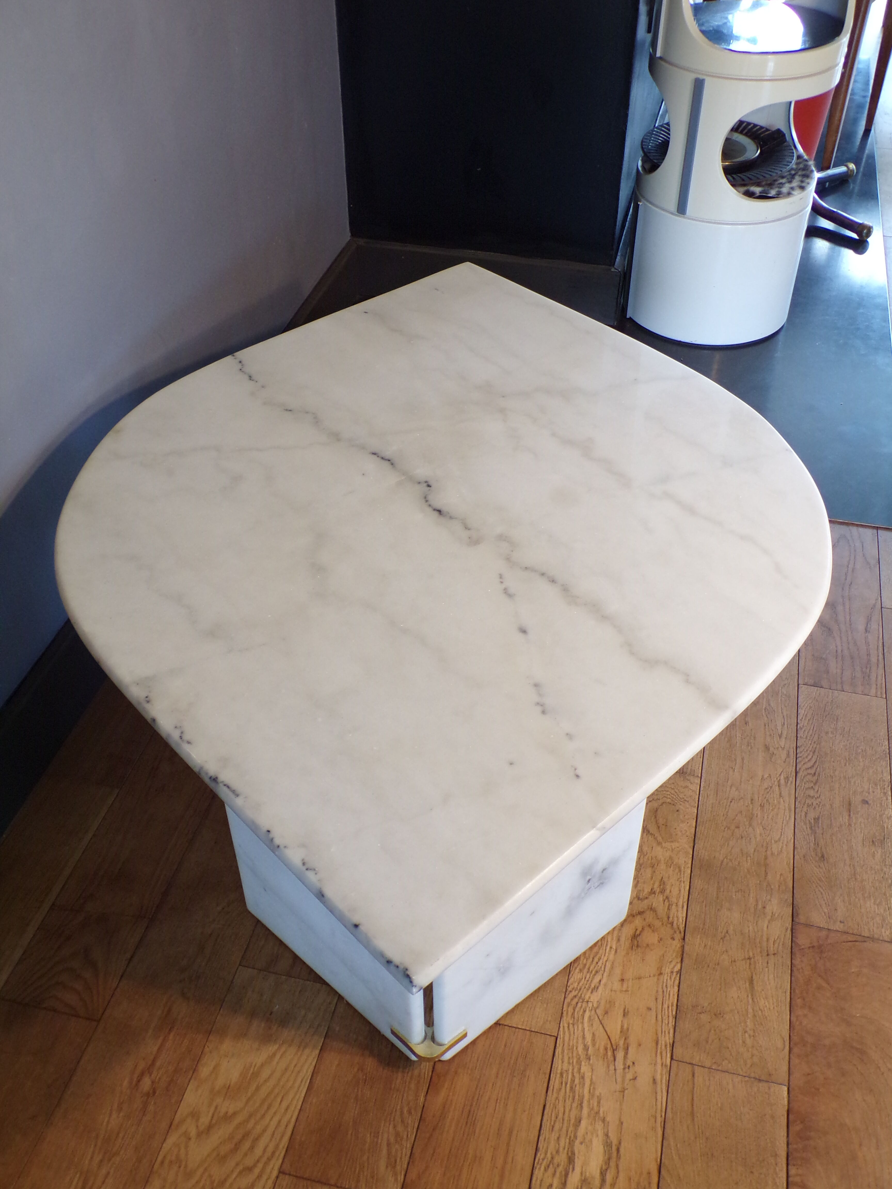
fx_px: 1099
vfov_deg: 56.8
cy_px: 594
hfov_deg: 44.2
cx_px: 446
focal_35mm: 32
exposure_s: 1/17
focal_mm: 5.8
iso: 200
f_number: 3.2
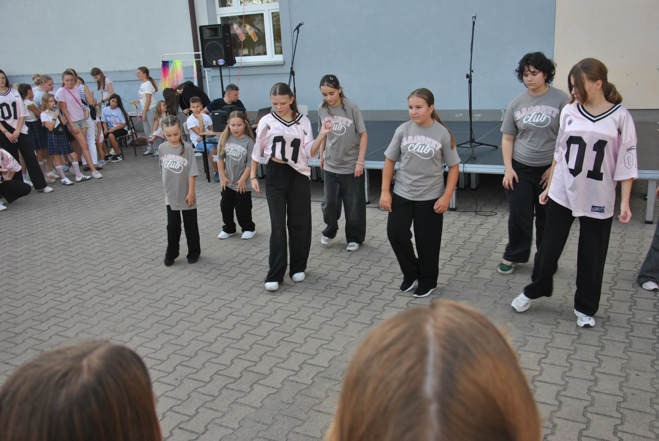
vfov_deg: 40.1
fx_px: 605
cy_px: 220
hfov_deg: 57.2
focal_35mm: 33
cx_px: 330
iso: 100
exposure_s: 1/125
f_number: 5.6
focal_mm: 22
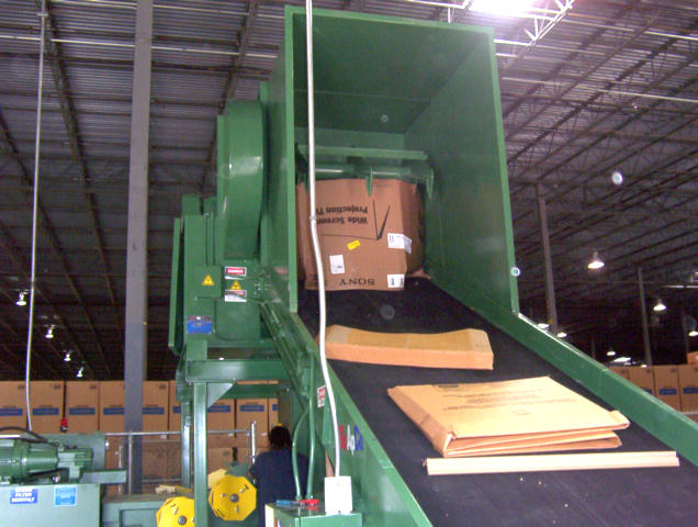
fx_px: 728
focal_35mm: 36
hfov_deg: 51.3
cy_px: 264
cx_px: 349
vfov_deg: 39.8
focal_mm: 5.54
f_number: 2.76
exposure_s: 1/30
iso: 140
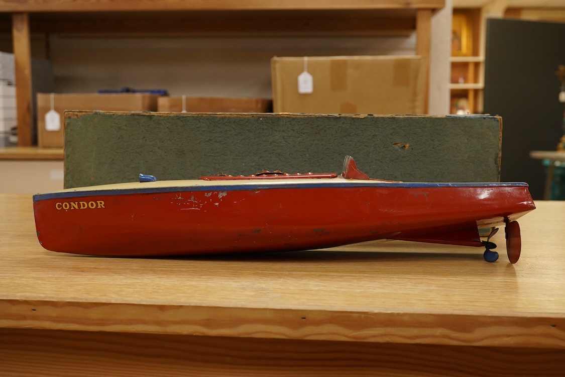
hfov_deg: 43.6
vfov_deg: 29.9
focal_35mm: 45
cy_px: 188
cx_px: 282
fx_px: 706
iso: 2500
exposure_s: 1/160
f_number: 10
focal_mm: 30
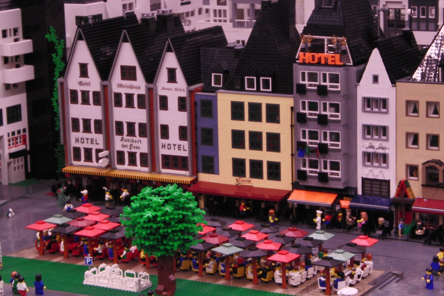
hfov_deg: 18.1
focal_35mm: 113
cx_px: 222
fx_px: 1394
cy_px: 134
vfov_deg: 12.1
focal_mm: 19.2
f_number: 7.2
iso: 100
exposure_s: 1/2.5
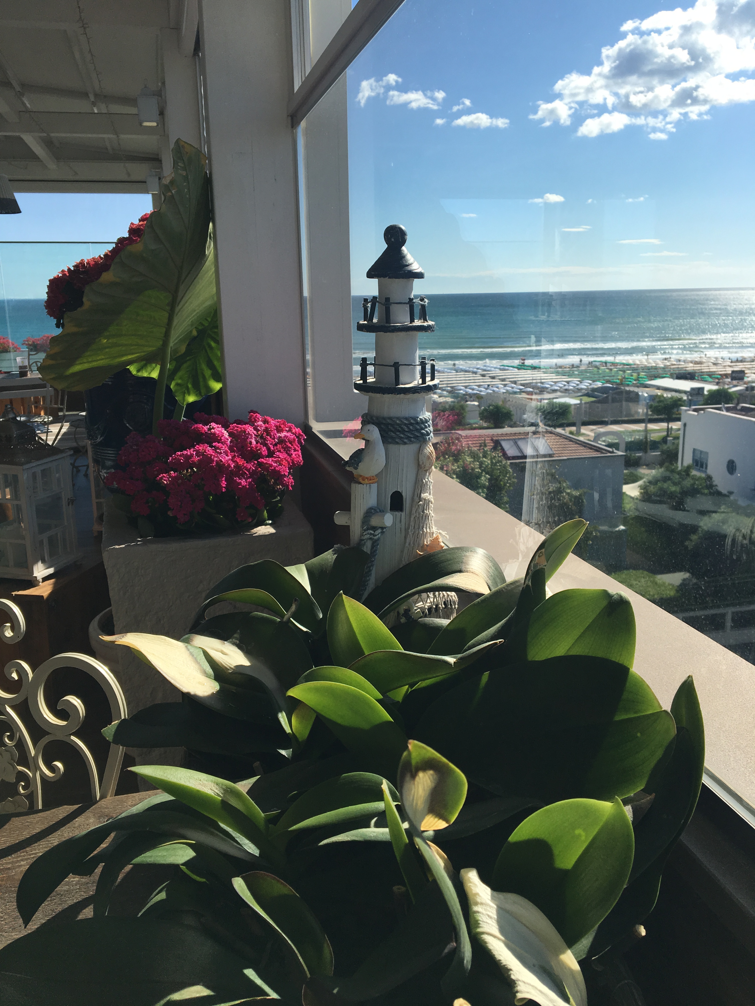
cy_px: 503
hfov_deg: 48.2
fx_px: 843
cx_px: 378
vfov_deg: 61.7
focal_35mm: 29
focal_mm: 4.15
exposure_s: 1/1972
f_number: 2.2
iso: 25
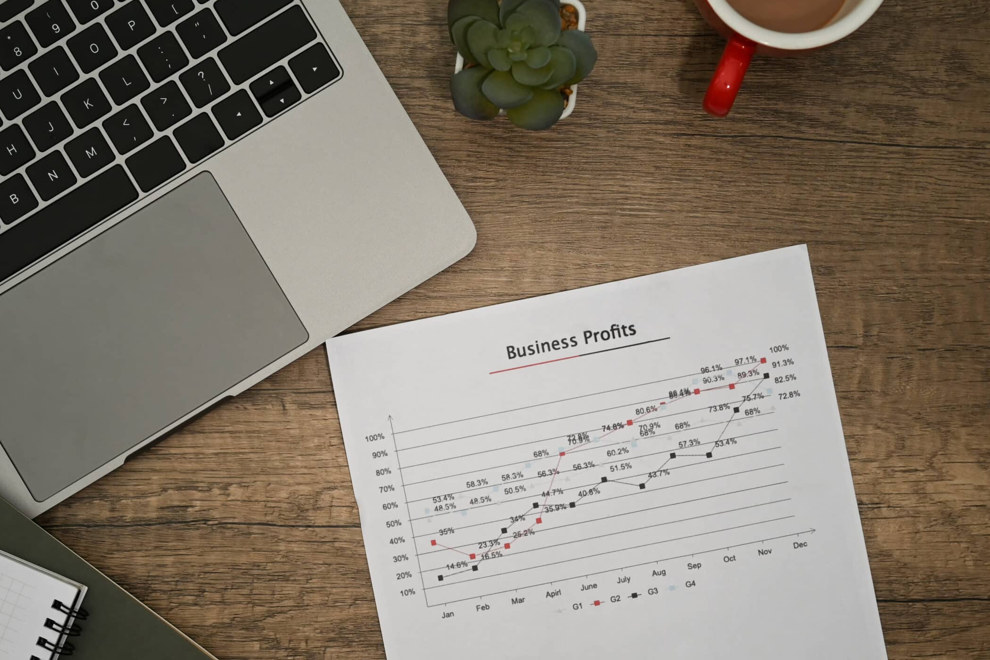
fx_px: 1842
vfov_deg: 20.3
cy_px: 419
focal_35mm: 67
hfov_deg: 30.0
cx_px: 422
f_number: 8
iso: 400
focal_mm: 49
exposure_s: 1/125
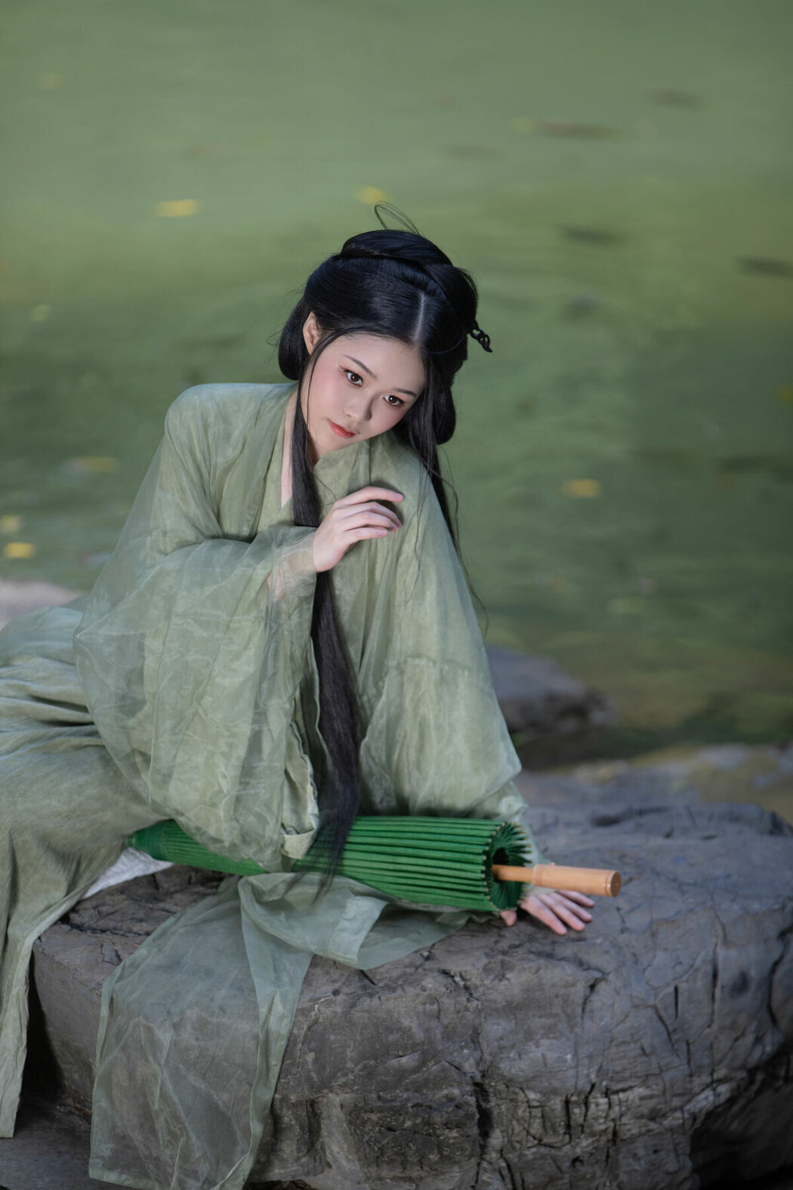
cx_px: 396
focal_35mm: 199
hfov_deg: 6.9
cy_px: 595
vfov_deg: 10.3
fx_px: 6575
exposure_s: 1/1000
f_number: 2.8
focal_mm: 200
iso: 125
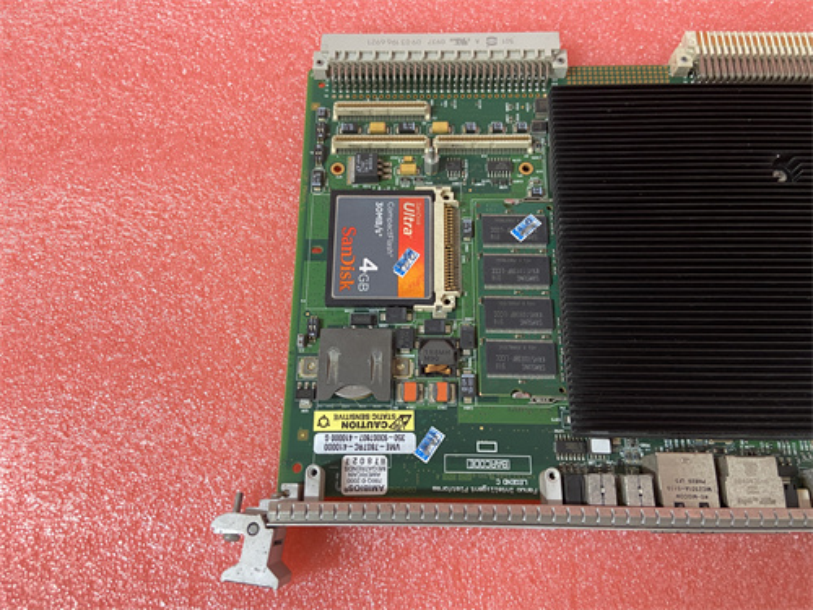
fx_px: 611
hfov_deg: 67.3
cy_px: 305
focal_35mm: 26
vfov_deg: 53.1
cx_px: 406
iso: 250
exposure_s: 1/50
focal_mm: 4.25
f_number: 1.8
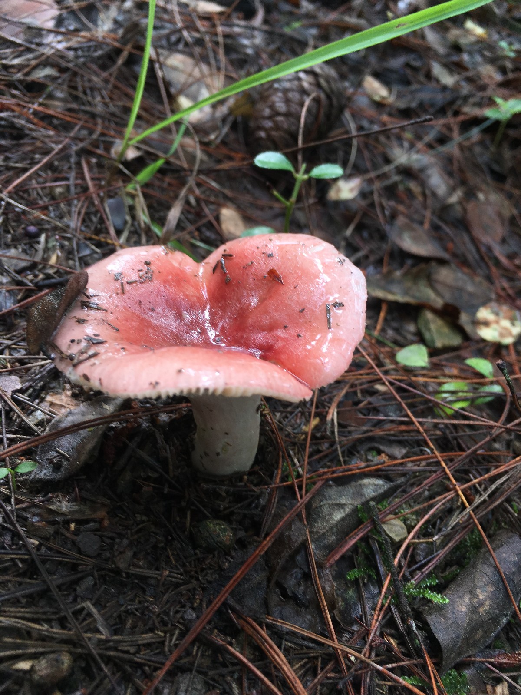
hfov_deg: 48.2
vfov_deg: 61.7
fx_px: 582
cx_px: 260
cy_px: 348
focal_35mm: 29
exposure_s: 1/50
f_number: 2.2
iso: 25
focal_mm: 4.15
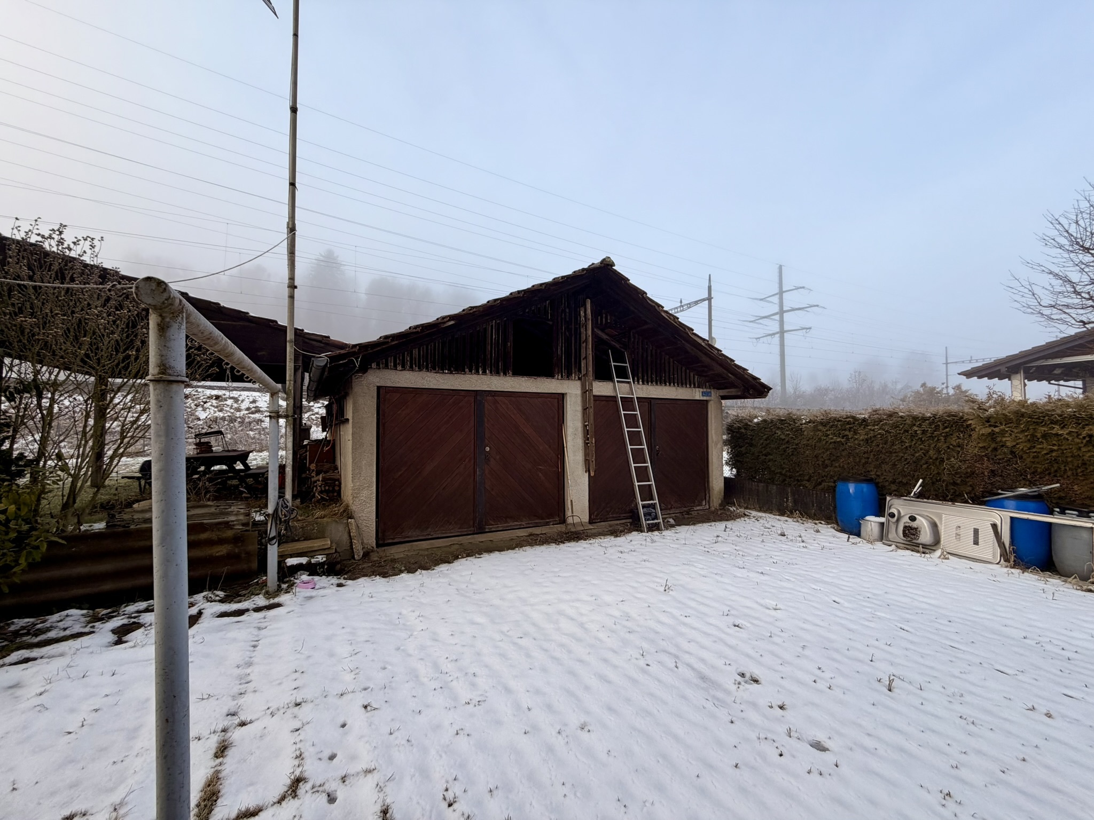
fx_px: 442
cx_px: 547
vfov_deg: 85.7
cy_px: 410
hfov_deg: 102.1
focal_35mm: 14
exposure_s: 1/770
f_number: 2.2
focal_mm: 2.22
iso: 40
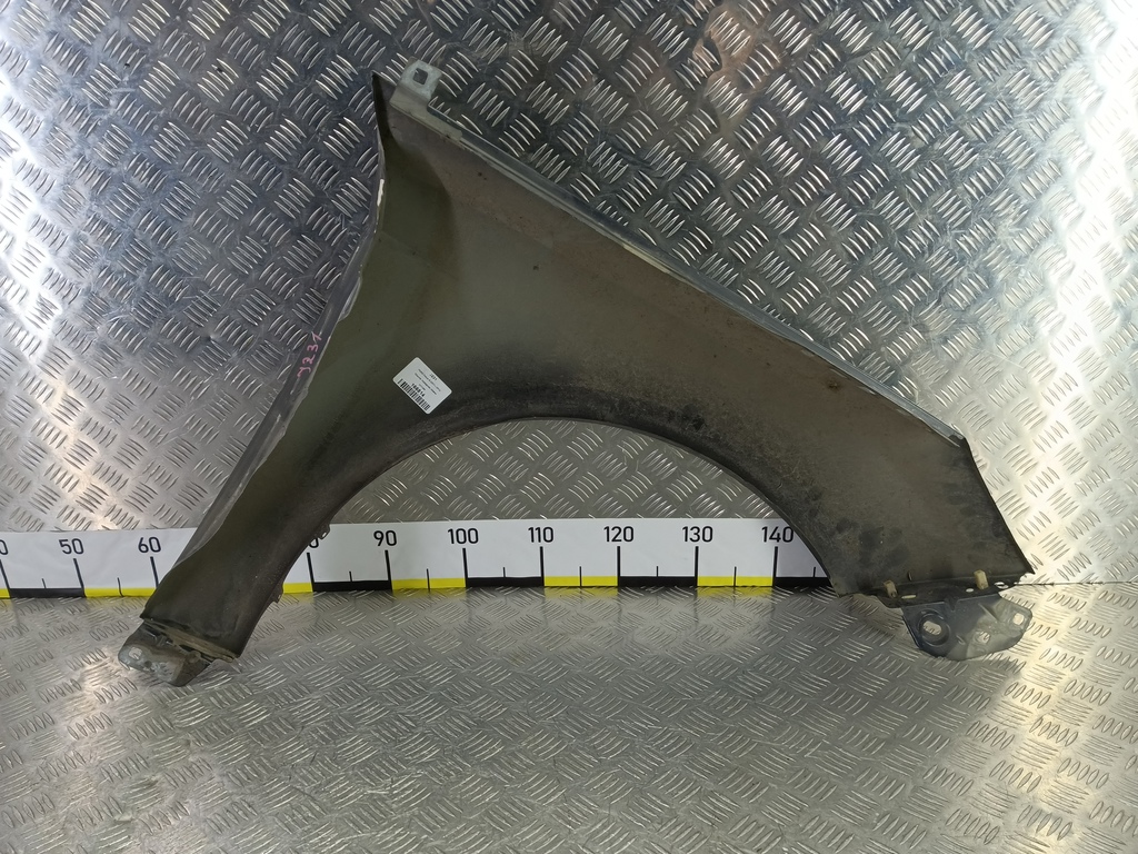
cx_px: 569
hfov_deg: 73.9
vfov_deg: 58.9
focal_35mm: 23
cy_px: 427
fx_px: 756
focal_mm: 4.11
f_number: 1.6
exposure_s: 1/50
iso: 126
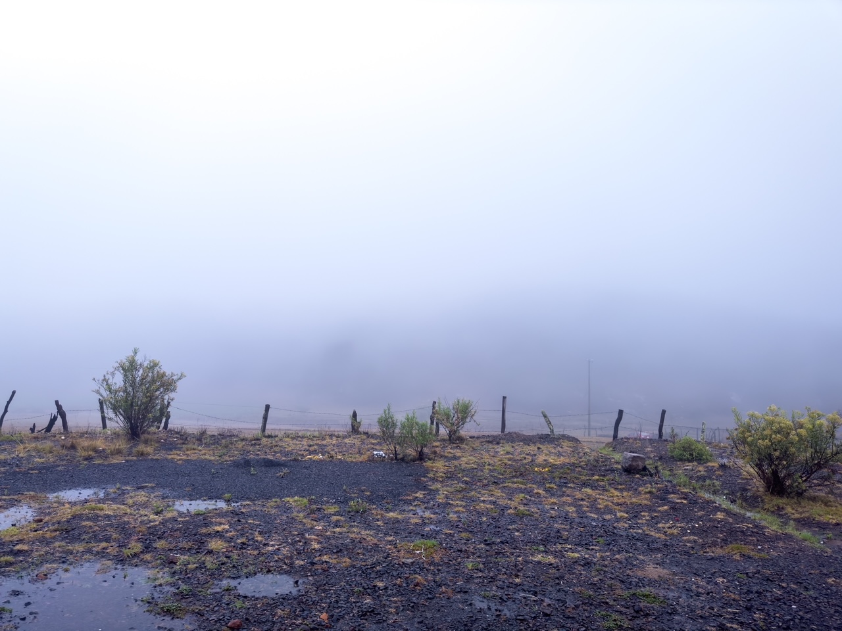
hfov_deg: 71.6
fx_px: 584
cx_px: 421
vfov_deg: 56.8
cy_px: 316
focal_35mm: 24
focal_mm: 6.76
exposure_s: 1/7100
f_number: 1.8
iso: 100
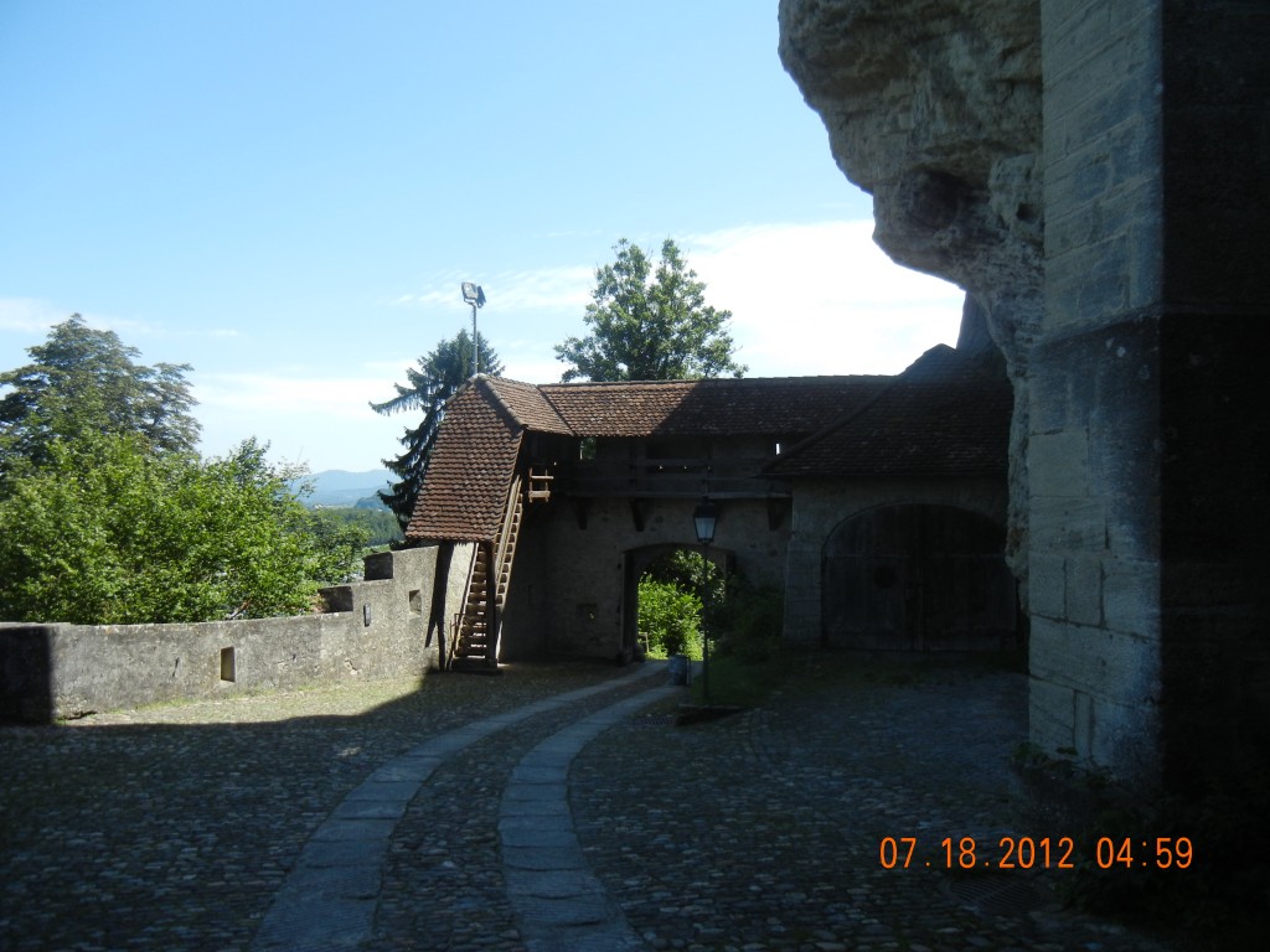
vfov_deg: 46.8
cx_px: 635
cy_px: 476
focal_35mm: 30
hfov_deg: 60.0
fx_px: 1101
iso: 160
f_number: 3.5
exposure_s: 1/770
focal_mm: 5.4
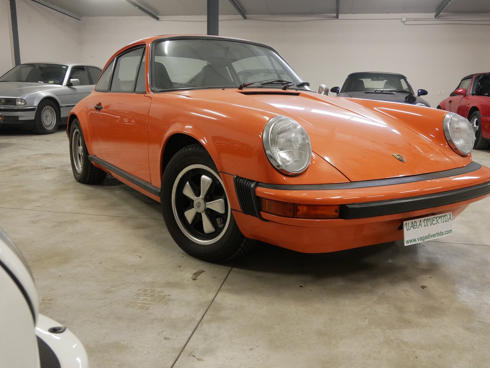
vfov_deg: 46.8
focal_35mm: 30
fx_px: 425
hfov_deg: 59.9
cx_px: 245
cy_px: 184
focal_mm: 15
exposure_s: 1/60
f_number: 3.7
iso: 1600
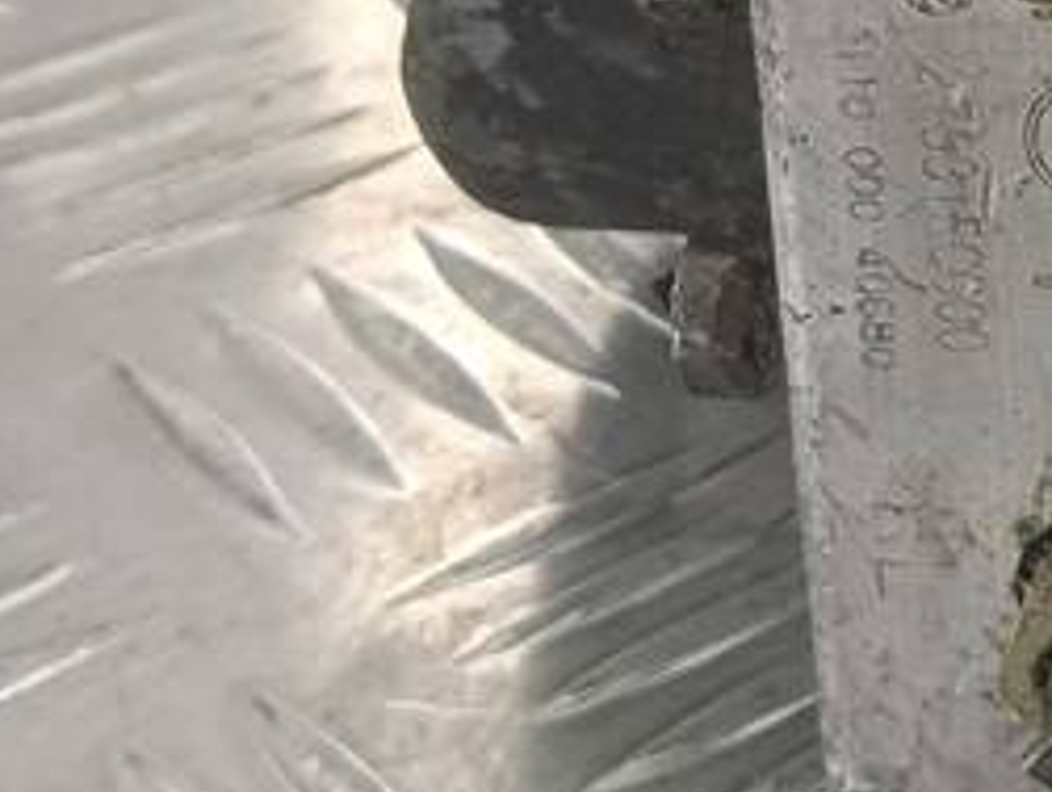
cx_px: 1559
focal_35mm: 110
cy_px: -285
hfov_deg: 16.4
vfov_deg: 13.0
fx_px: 3348
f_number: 1.6
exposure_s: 1/50
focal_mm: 4.11
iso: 178
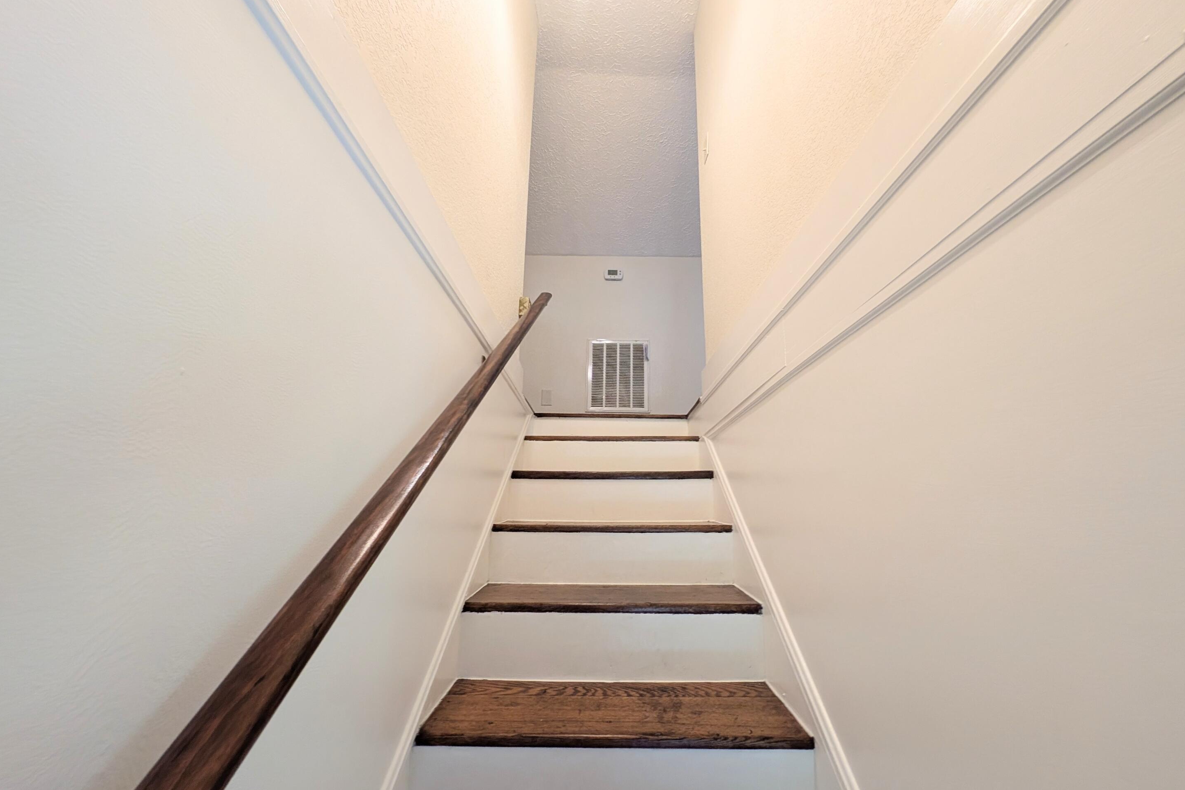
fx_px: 428
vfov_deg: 85.2
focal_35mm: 13
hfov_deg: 108.3
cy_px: 429
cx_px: 594
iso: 133
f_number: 1.95
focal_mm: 2.23
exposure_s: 1/60
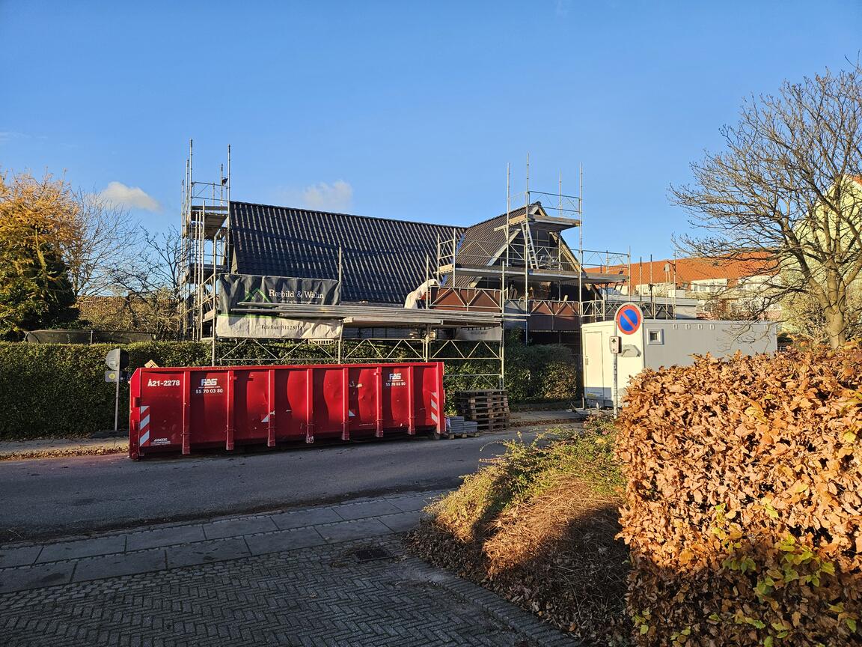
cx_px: 431
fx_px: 573
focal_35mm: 23
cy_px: 324
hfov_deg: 73.9
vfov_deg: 58.9
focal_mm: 5.4
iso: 50
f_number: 1.8
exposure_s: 1/1011
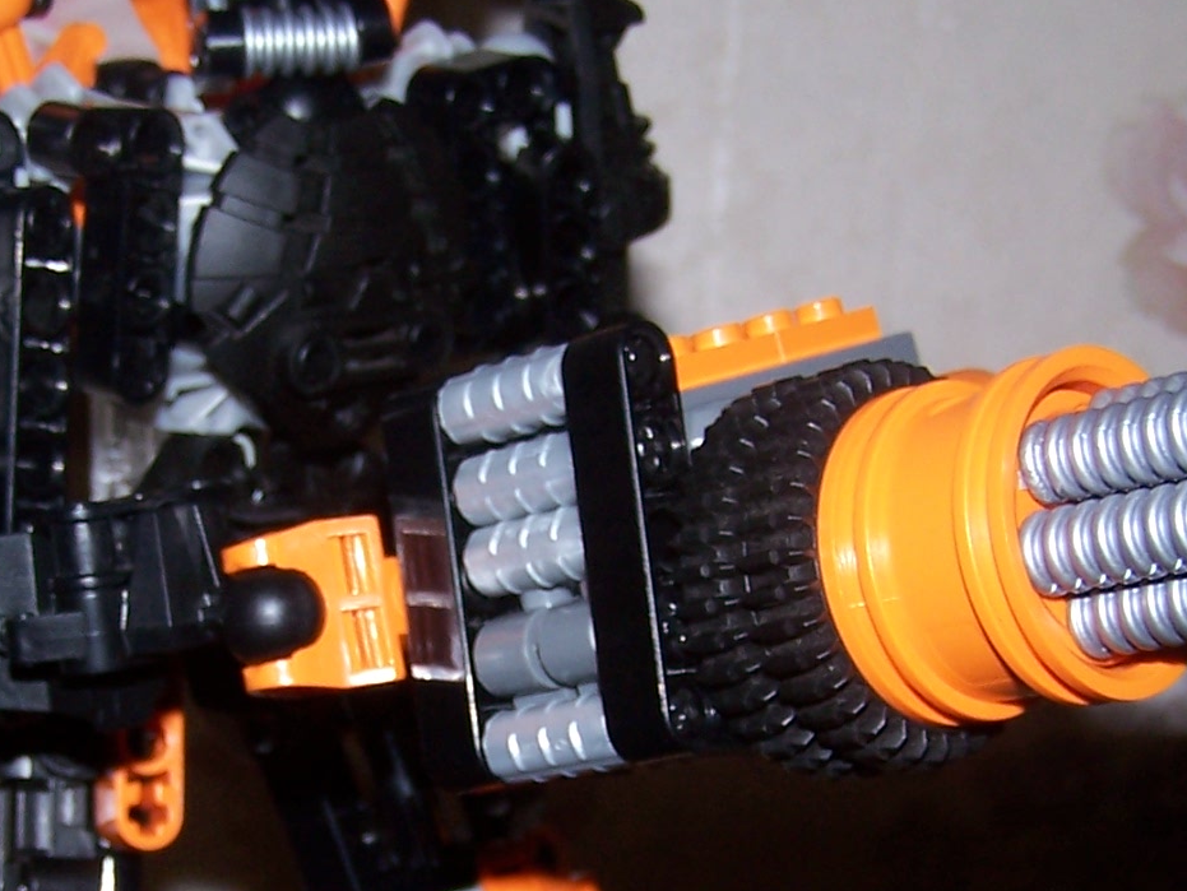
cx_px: 454
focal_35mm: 94
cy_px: 760
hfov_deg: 20.8
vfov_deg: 15.6
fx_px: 3225
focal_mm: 6.3
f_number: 2.8
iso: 80
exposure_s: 1/60
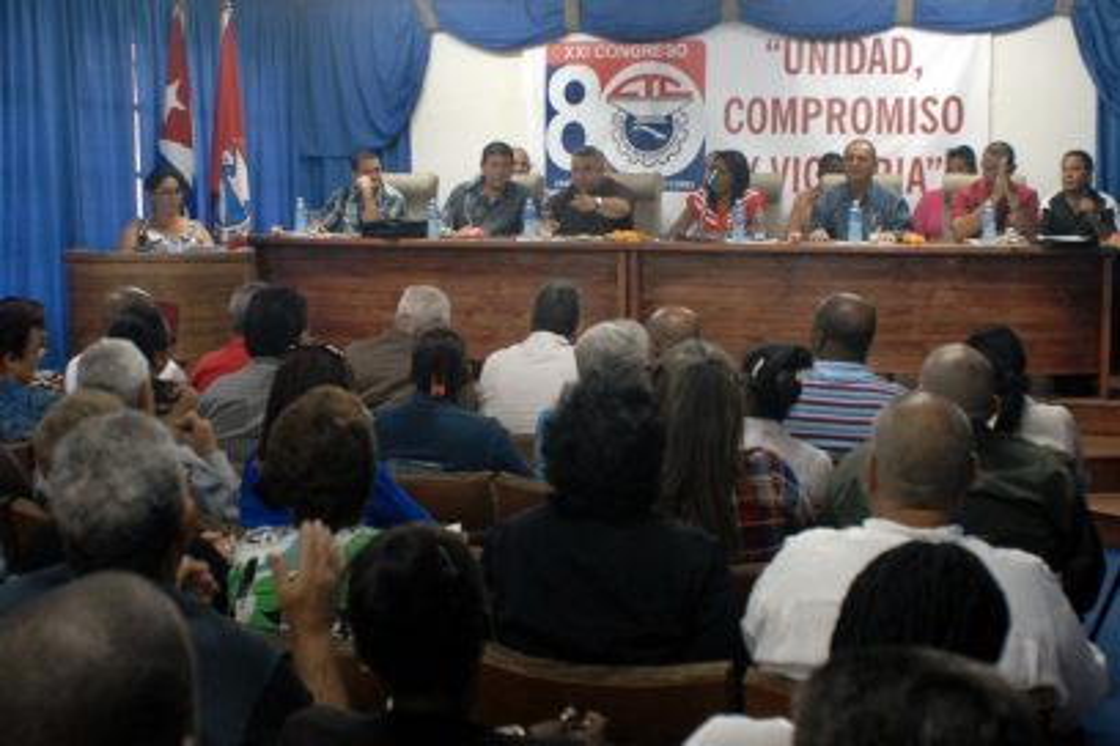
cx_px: 560
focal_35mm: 42
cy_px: 373
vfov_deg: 31.9
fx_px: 1307
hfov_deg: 46.4
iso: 500
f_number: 4
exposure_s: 1/30
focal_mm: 28
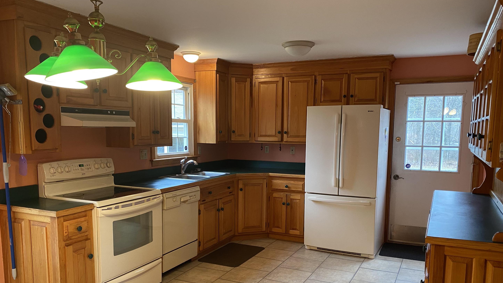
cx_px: 250
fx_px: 400
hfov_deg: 64.3
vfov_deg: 38.6
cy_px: 184
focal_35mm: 30
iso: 160
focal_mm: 4.25
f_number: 1.8
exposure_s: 1/60
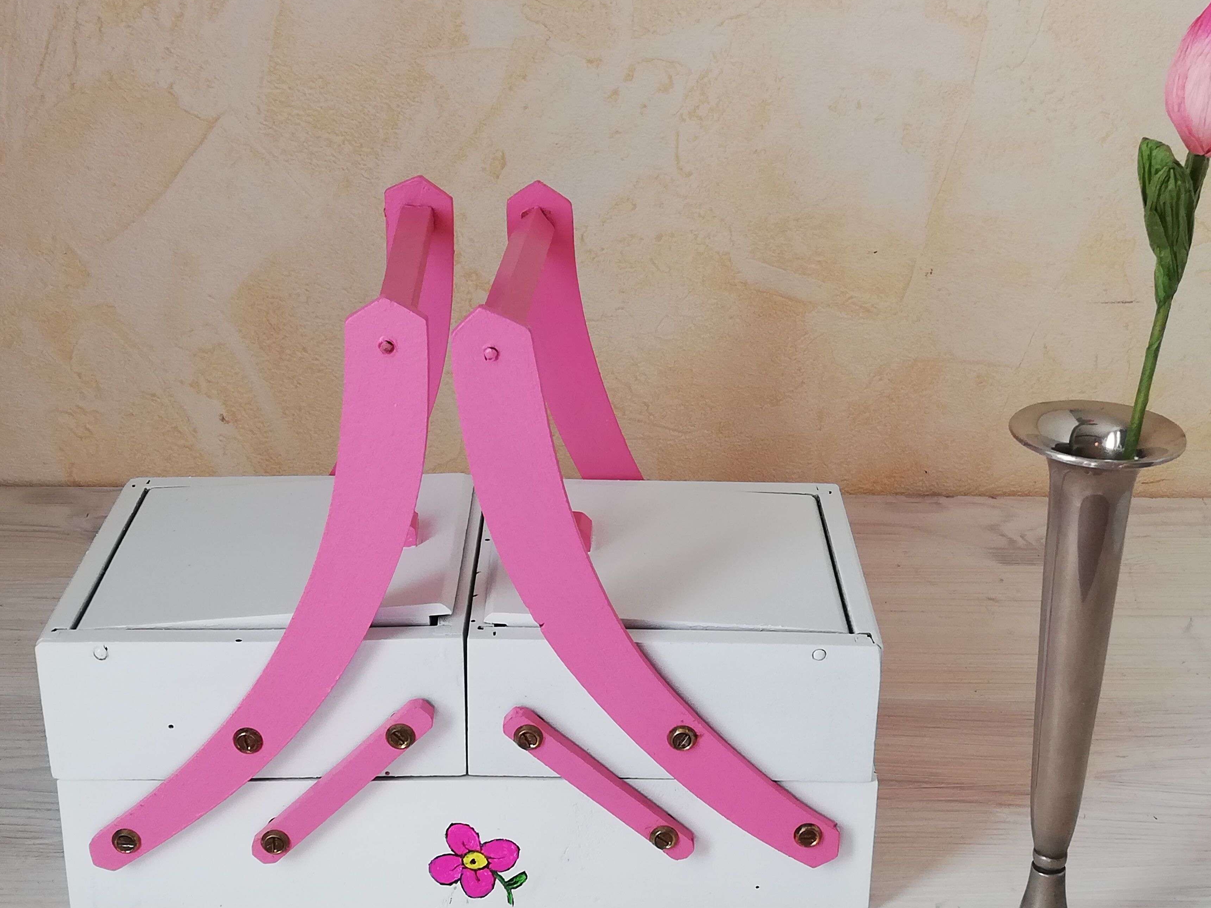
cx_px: 654
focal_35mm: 55
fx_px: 1924
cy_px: 469
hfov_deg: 34.9
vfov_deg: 26.6
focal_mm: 3.81
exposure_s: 1/50
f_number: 2.2
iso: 50
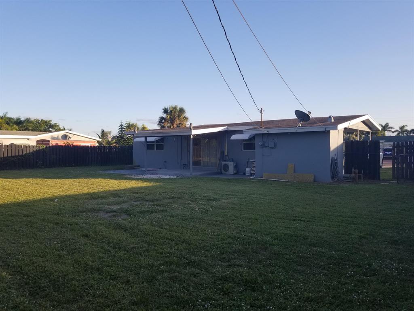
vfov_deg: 53.1
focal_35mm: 26
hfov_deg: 67.3
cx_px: 207
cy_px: 156
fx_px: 311
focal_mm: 4.3
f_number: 1.7
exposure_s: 1/944
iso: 50
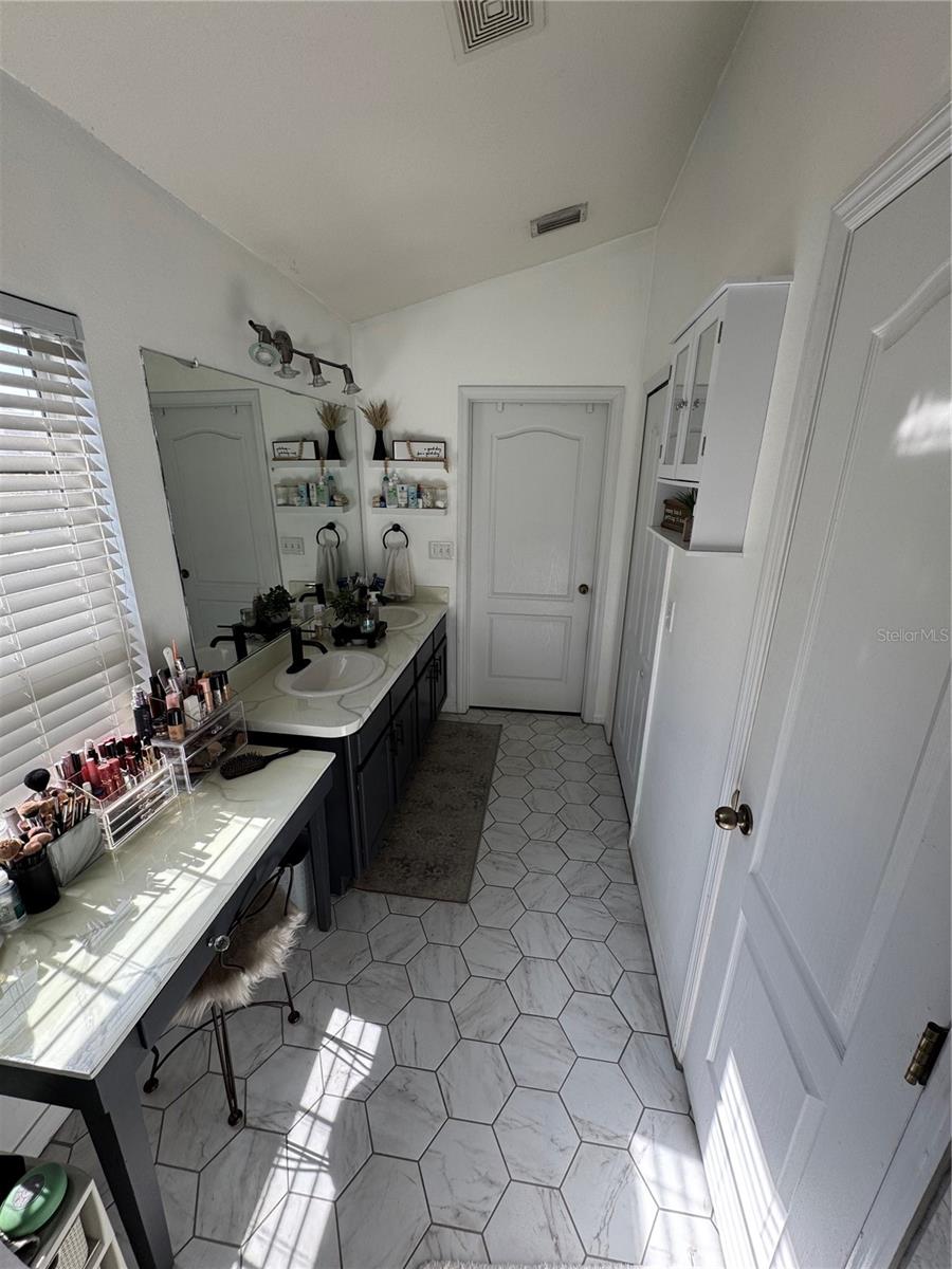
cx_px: 476
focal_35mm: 14
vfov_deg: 102.1
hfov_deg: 85.7
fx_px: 513
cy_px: 634
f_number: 2.2
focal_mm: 2.22
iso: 80
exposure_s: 1/99
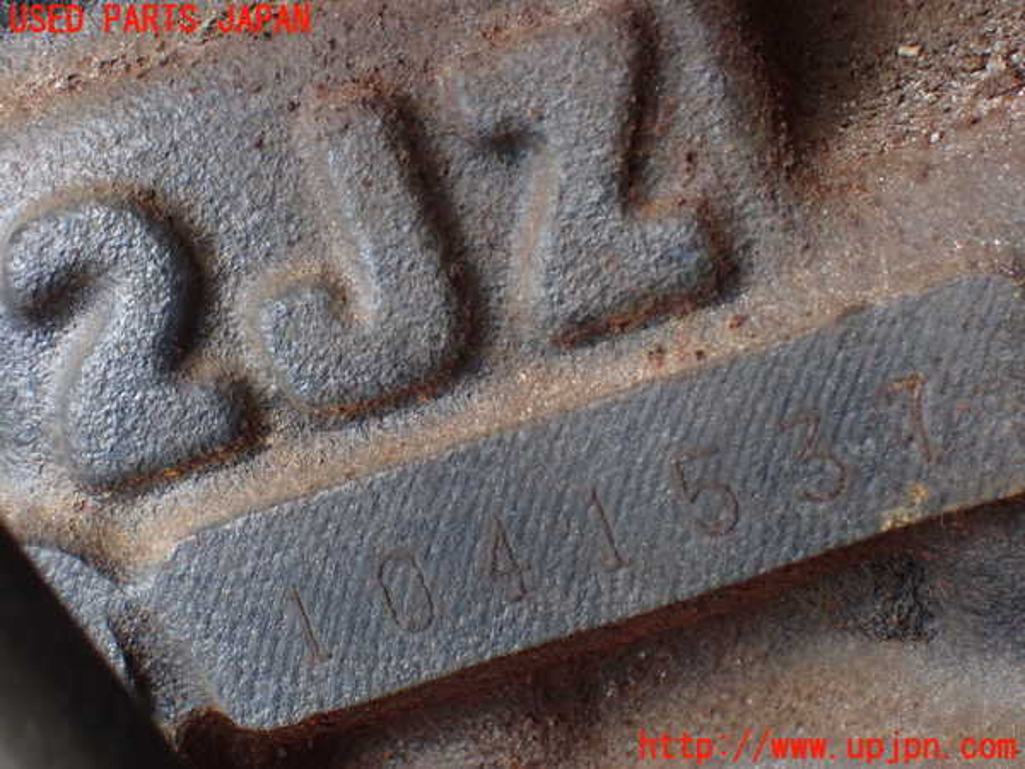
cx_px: 512
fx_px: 2961
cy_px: 384
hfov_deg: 19.6
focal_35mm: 100
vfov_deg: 14.8
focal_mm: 18
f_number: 4.9
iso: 800
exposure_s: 1/250
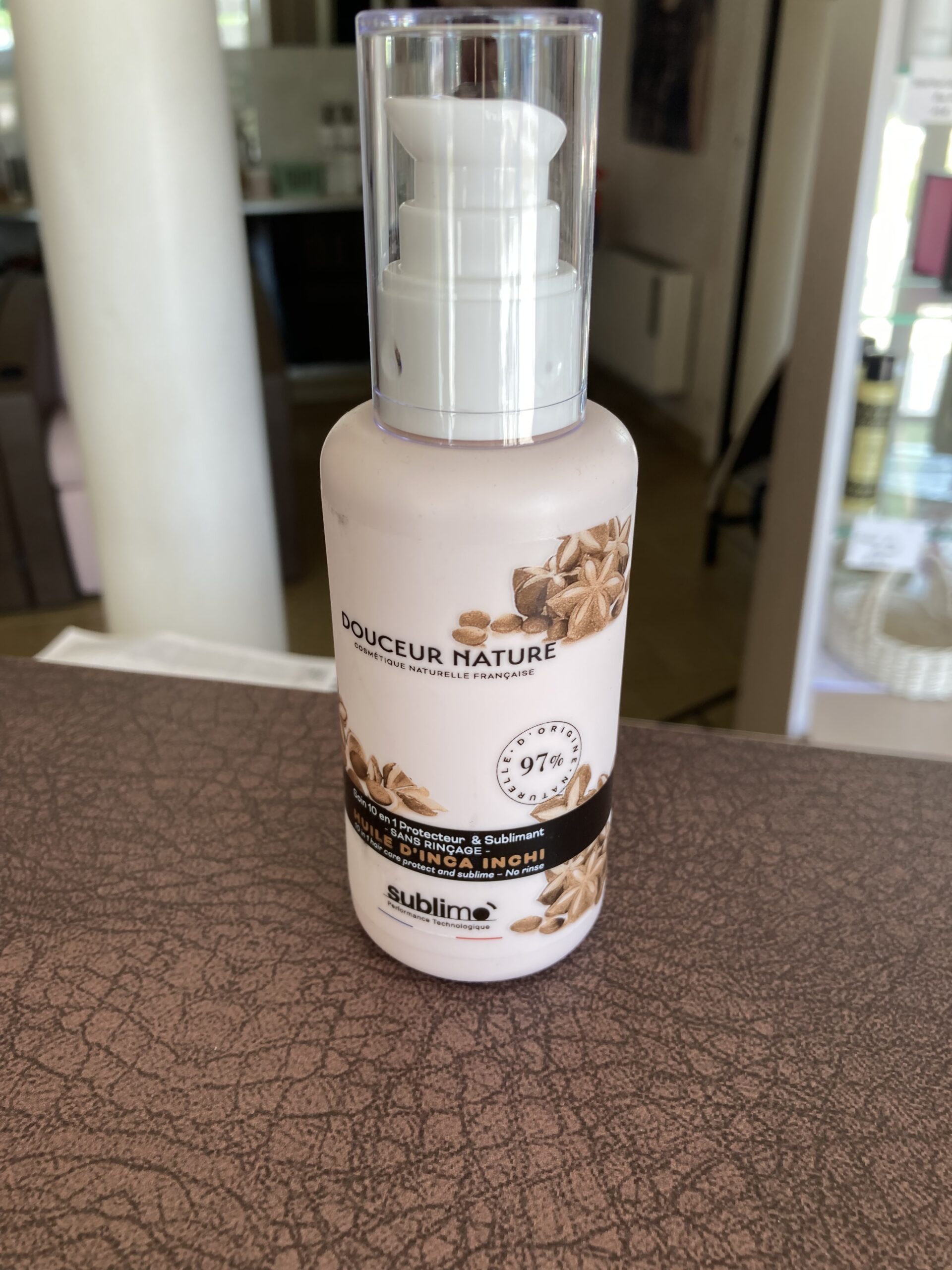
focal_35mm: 28
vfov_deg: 63.4
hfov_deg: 49.7
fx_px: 1027
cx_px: 476
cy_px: 635
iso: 32
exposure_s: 1/100
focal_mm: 3.99
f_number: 1.8
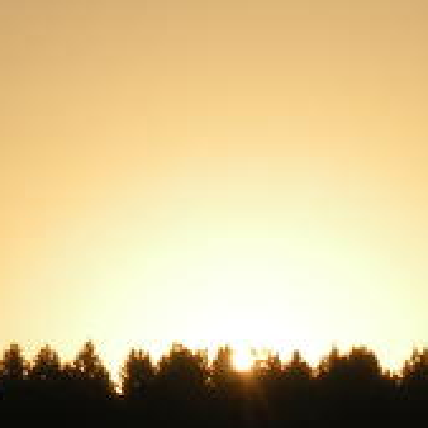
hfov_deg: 3.7
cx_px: 471
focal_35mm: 476
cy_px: 289
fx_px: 6659
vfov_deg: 3.7
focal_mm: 18.9
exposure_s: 1/638
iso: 64
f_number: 8.5
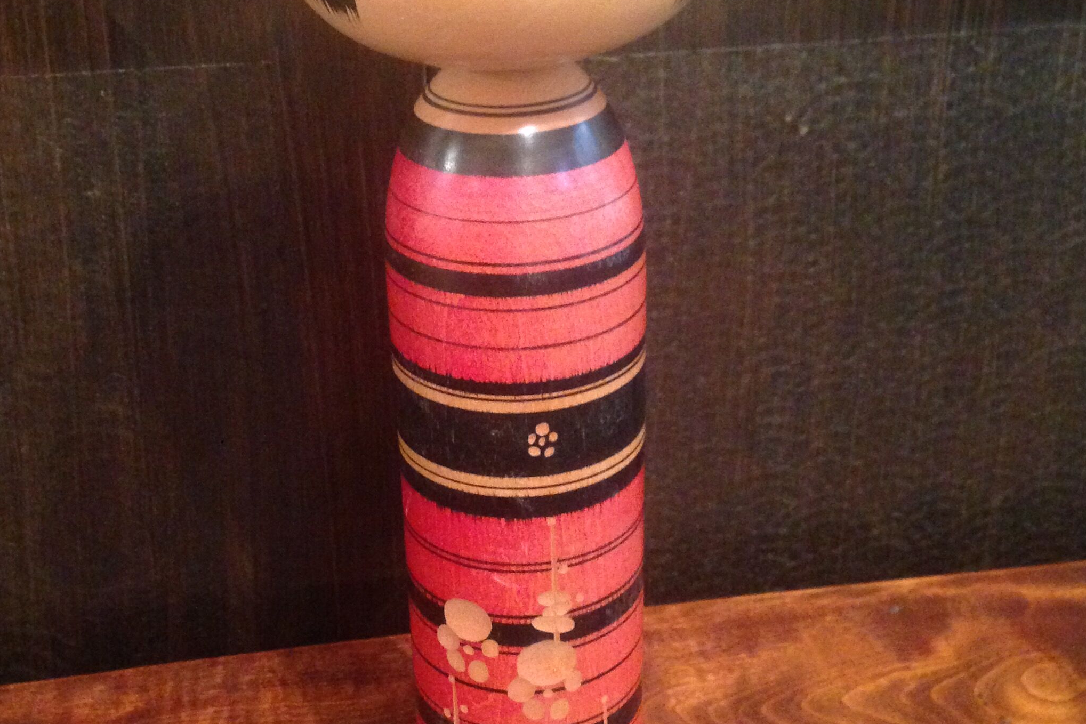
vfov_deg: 24.6
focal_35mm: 55
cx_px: 498
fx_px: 1659
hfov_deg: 36.2
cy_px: 316
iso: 500
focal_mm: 4.12
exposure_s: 1/17
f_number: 2.4
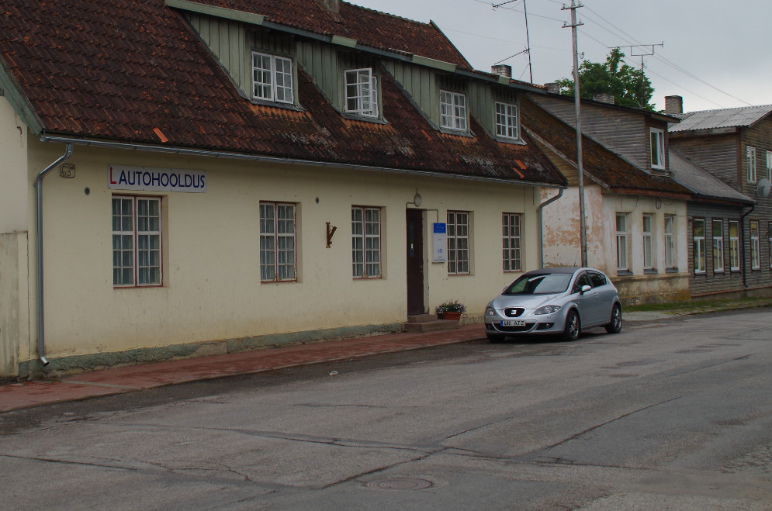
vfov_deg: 22.8
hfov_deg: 33.5
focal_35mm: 59
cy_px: 185
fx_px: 1263
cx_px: 224
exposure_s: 1/60
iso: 250
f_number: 11
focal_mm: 24
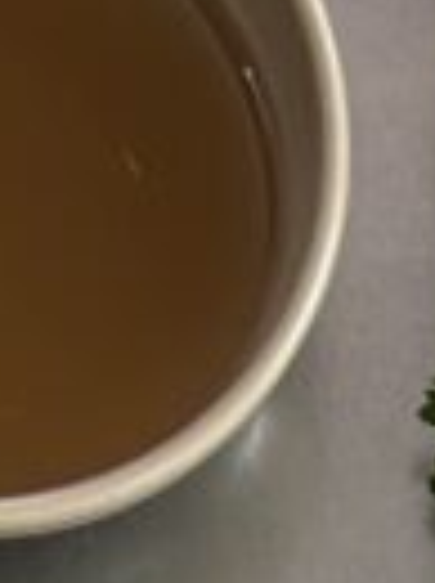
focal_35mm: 205
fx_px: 3446
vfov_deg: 8.3
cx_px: 1139
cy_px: 1713
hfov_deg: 6.7
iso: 125
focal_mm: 5.7
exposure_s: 1/50
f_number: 1.5
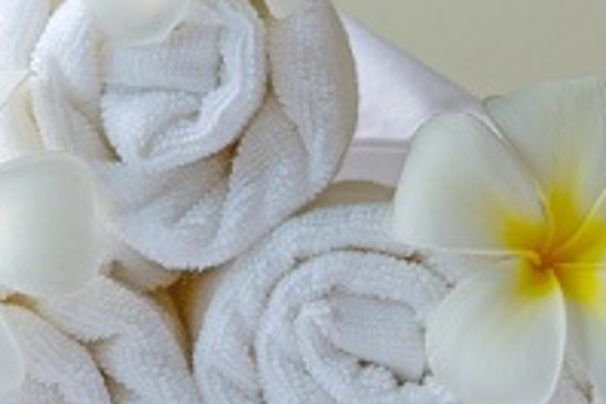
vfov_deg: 5.5
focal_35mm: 248
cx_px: 67
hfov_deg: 8.3
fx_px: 4174
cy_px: 132
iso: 100
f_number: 18
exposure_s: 1/2
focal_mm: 82
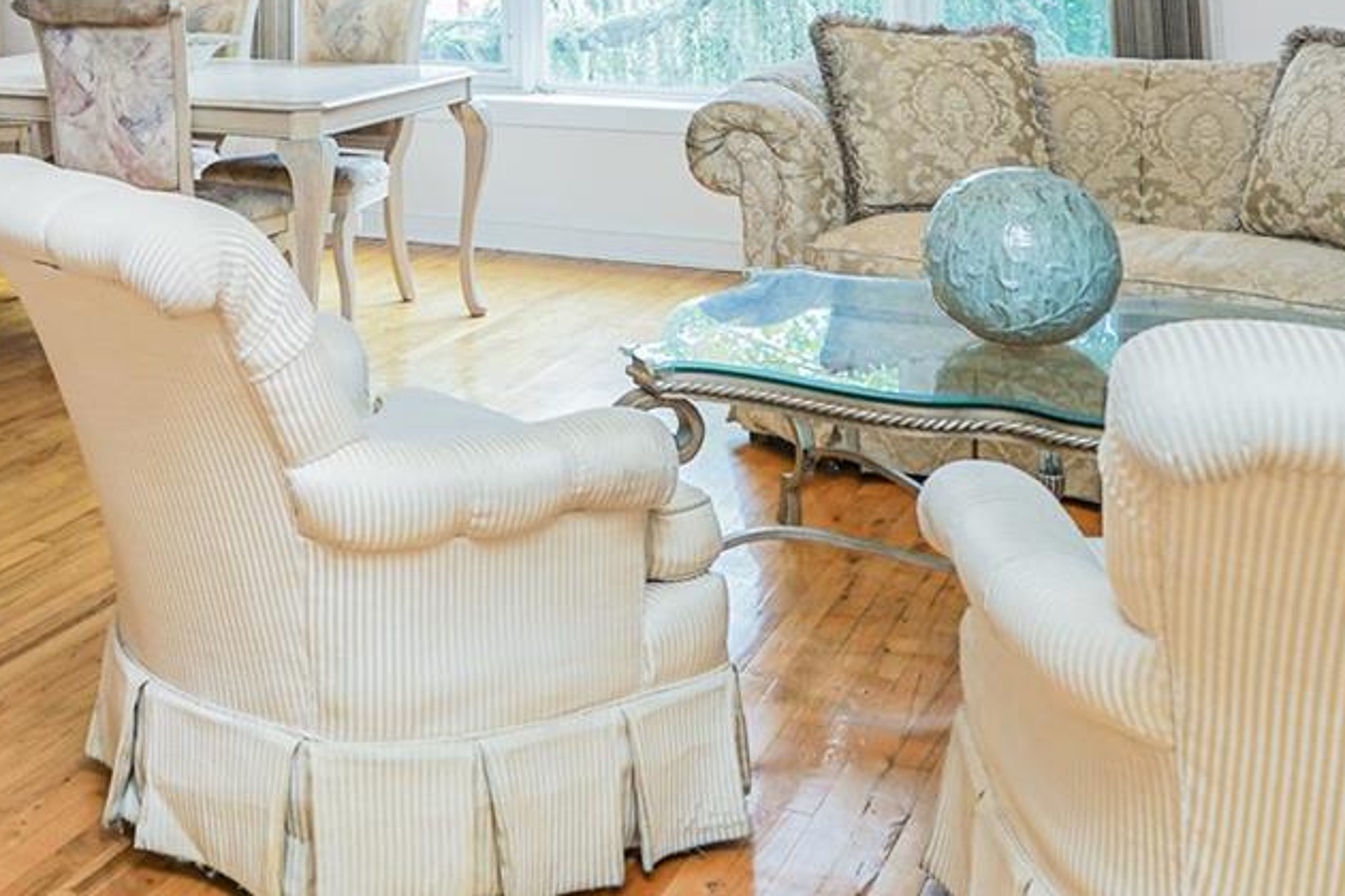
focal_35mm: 52
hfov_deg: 36.0
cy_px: -174
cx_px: 147
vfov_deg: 23.7
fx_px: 1943
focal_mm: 16
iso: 100
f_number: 4.5
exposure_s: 1/40
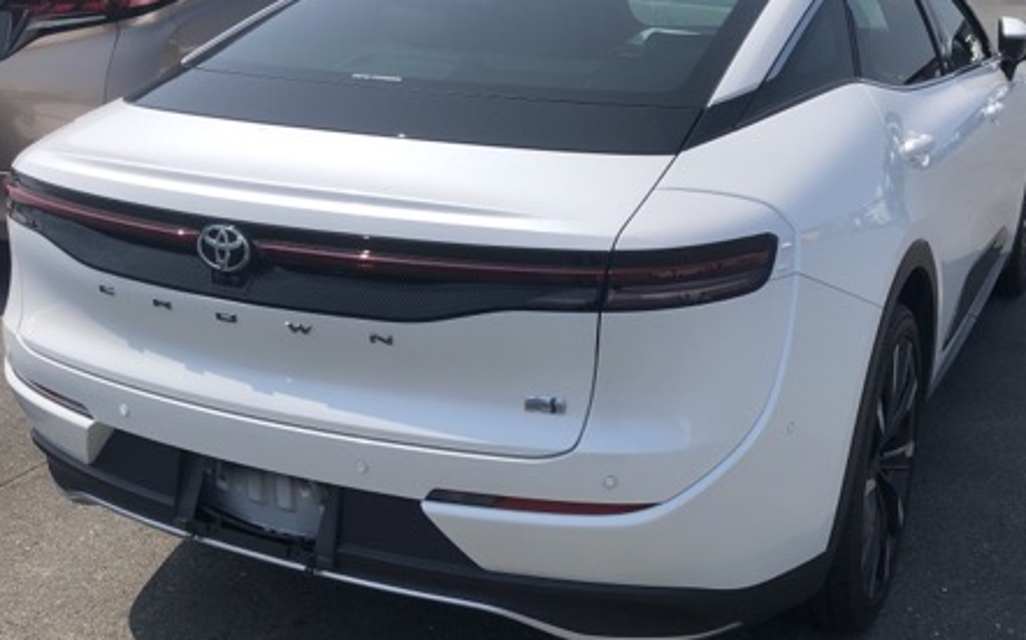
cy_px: 255
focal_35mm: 43
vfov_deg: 29.8
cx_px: 597
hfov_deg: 46.1
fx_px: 1202
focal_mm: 3.99
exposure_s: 1/2825
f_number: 1.8
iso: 20
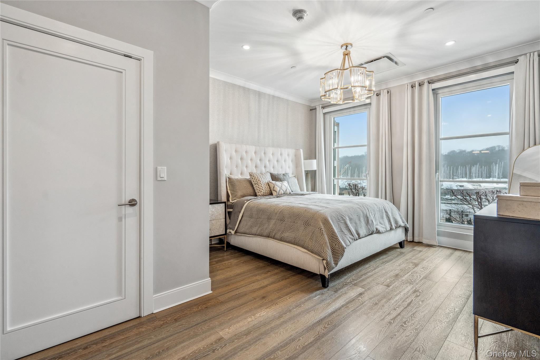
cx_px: 270
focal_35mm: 16
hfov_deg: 96.7
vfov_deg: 73.7
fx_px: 240
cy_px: 180
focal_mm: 16
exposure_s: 1/80
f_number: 6.3
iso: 500
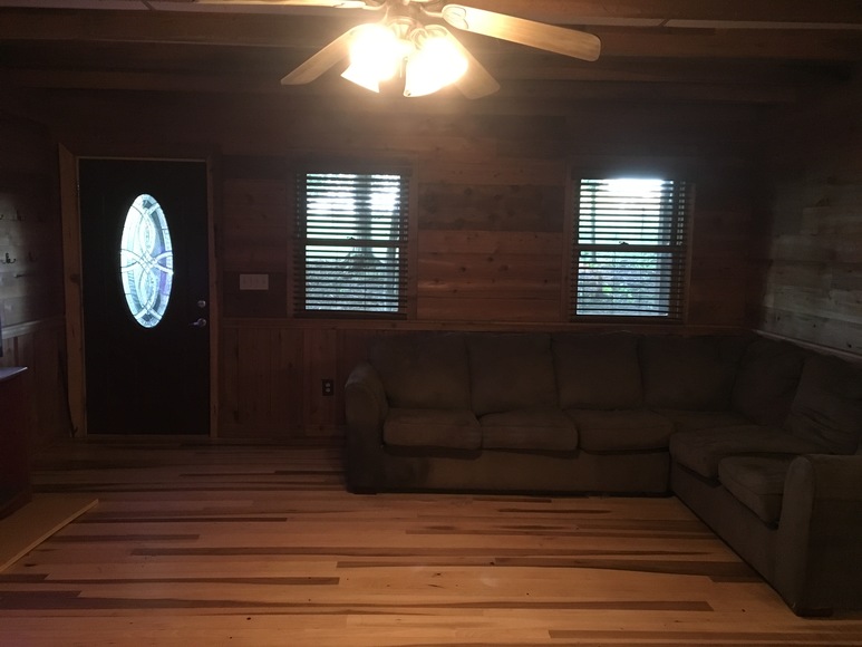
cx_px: 431
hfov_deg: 61.7
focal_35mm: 29
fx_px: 722
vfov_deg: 48.2
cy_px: 324
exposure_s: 1/15
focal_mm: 4.15
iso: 320
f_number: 2.2
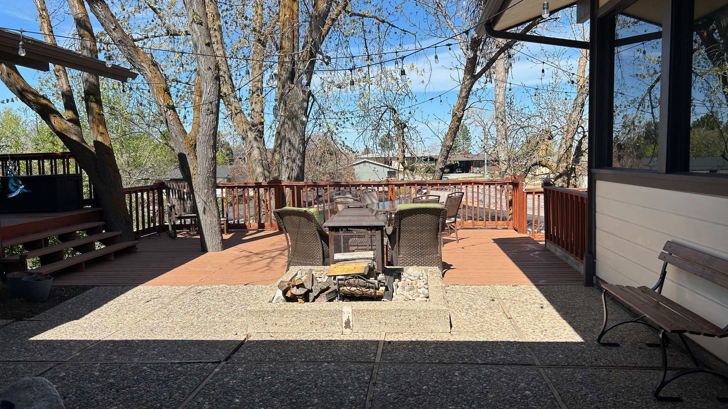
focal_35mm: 29
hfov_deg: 66.1
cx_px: 372
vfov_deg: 40.2
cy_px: 203
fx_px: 560
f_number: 1.5
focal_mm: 5.7
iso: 50
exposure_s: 1/2994
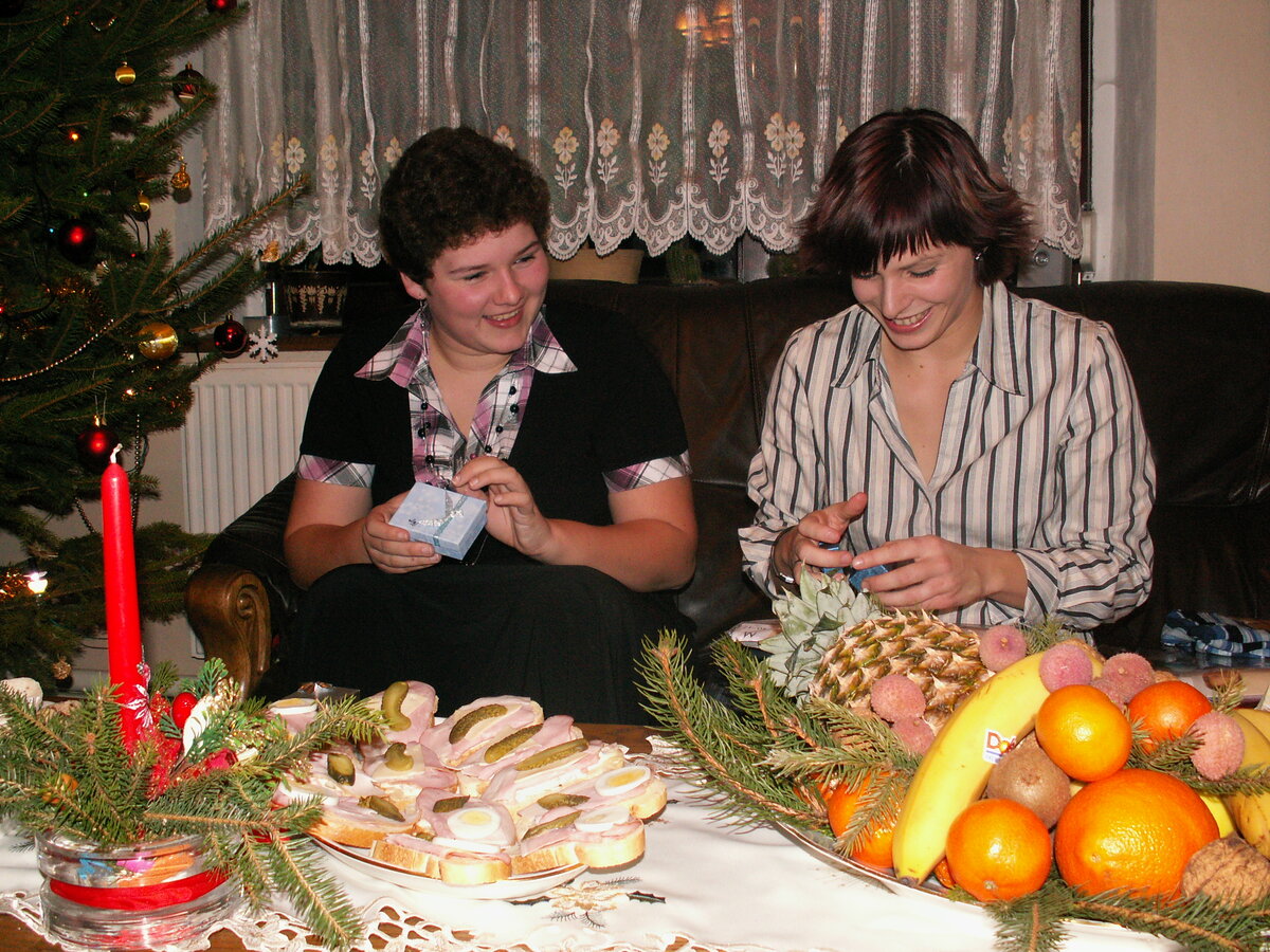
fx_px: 1284
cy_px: 476
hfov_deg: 52.6
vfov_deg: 40.7
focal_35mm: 35
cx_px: 635
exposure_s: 1/40
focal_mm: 5.86
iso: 160
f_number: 2.8
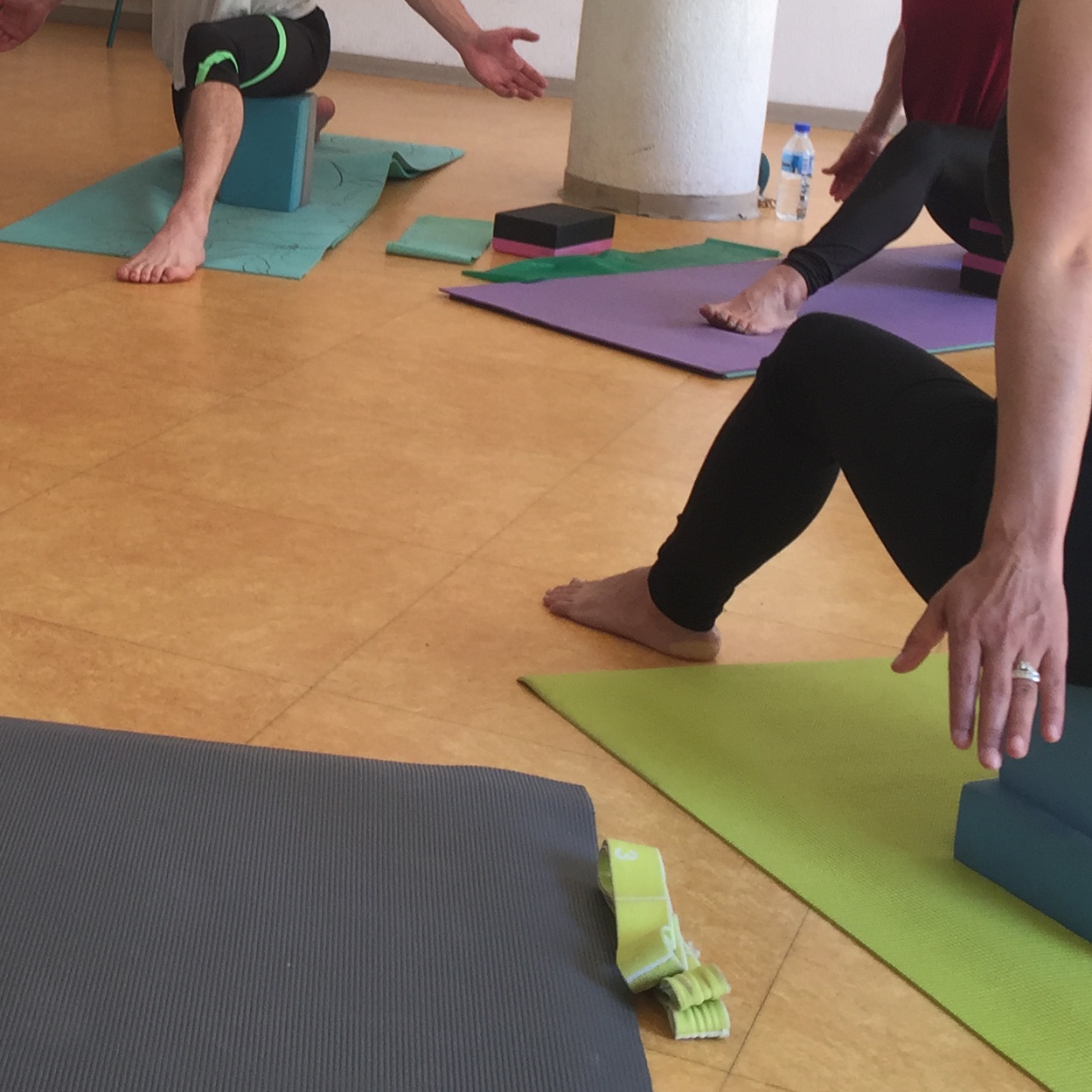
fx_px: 2391
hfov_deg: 24.6
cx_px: 8
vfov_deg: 25.2
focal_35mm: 67
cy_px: 173
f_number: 2.2
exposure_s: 1/60
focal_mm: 4.15
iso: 32
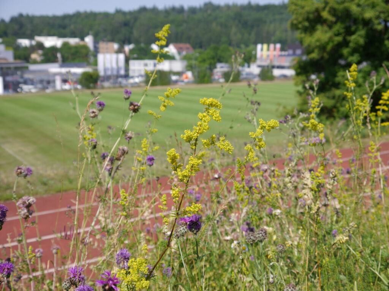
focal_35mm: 44
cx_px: 194
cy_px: 146
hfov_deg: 42.9
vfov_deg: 32.9
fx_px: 494
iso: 160
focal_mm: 22
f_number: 5
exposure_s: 1/800
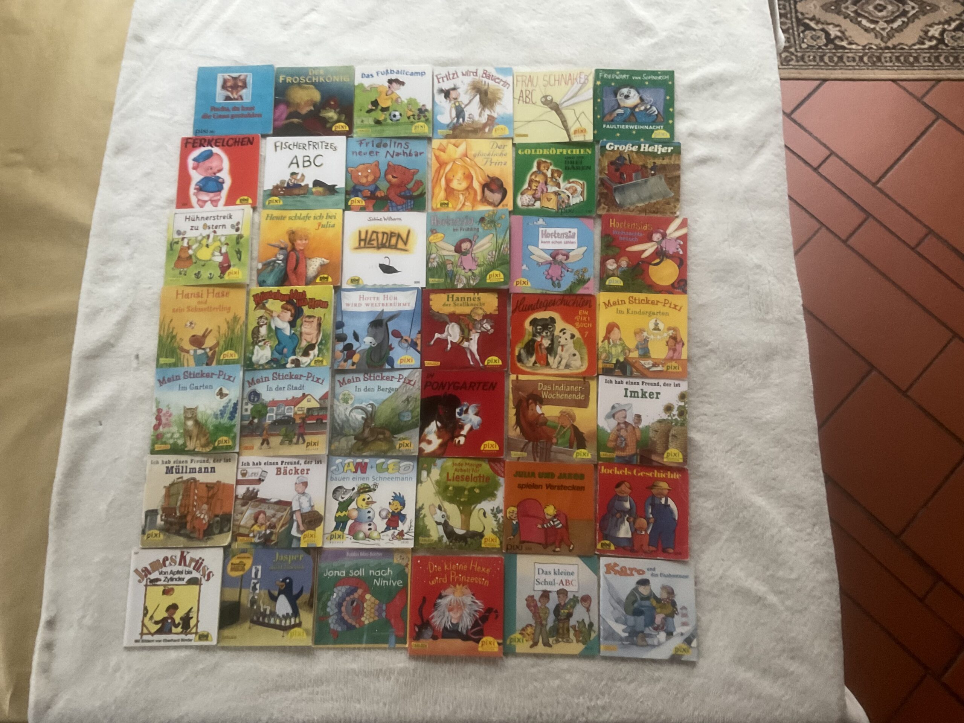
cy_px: 362
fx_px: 808
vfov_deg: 48.2
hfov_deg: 61.7
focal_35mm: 29
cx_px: 482
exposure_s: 1/40
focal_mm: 3
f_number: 1.8
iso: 200
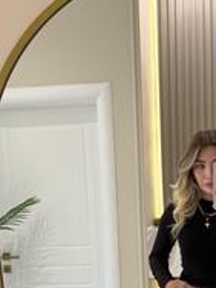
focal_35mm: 51
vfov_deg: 35.2
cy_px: 262
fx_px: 424
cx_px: 193
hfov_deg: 27.6
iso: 125
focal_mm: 6.76
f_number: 1.78
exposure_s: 1/50
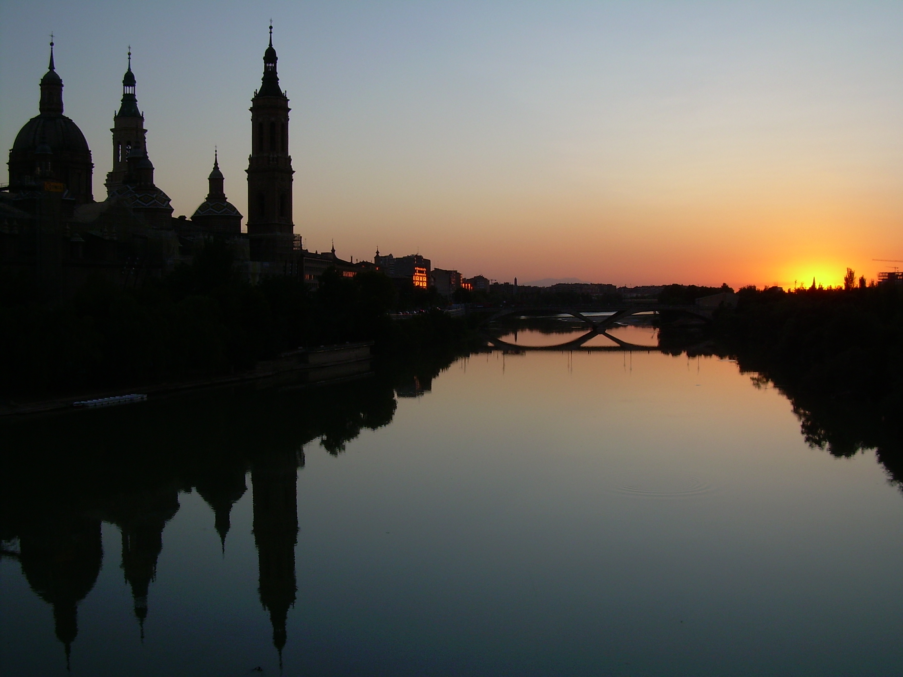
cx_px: 452
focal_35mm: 38
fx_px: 991
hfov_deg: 49.0
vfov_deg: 37.7
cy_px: 338
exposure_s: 1/105
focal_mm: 6.3
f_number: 4.6
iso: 50
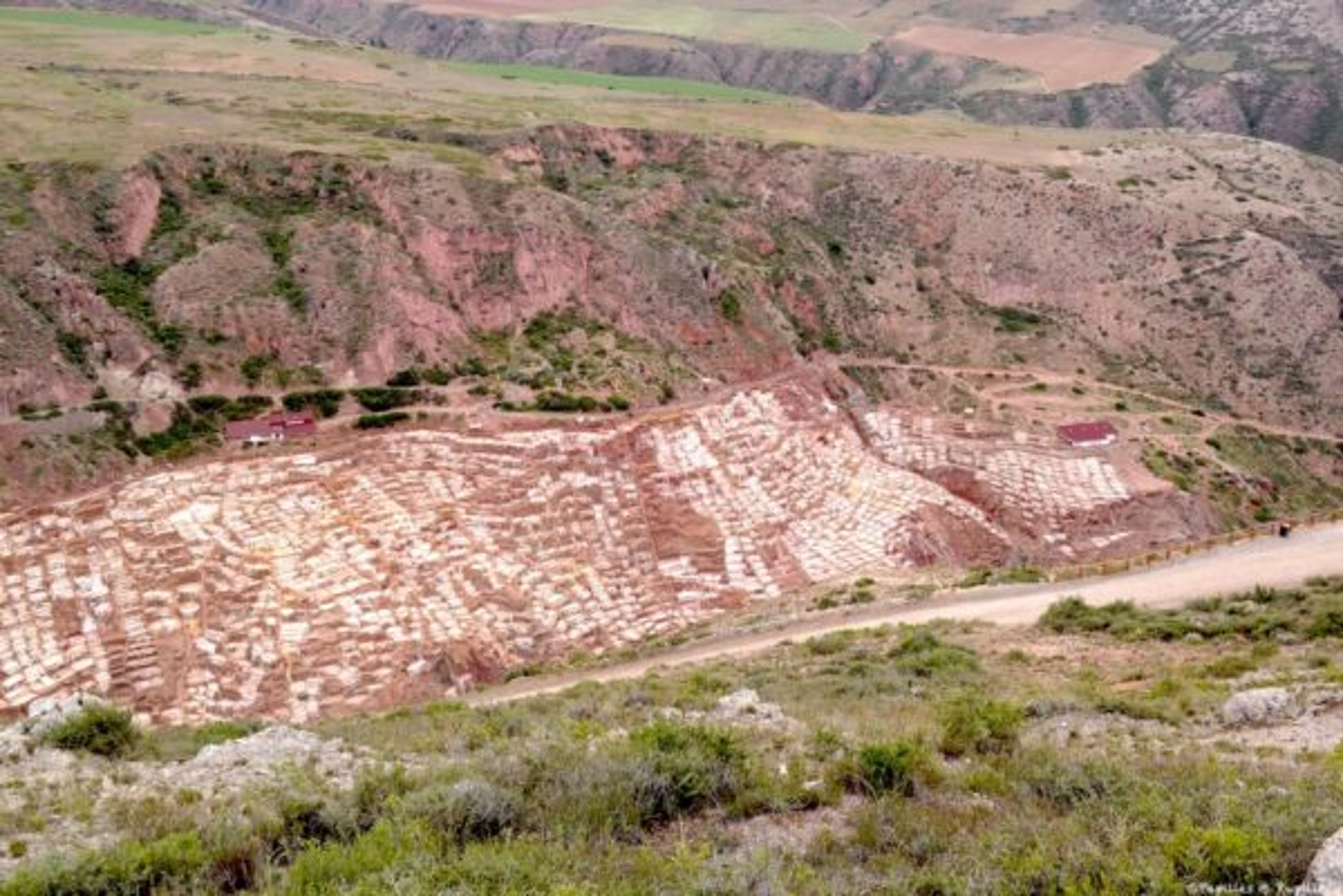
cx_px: 672
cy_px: 448
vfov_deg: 43.6
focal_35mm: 30
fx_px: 1119
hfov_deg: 61.9
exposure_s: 1/200
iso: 100
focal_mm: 20
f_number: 5
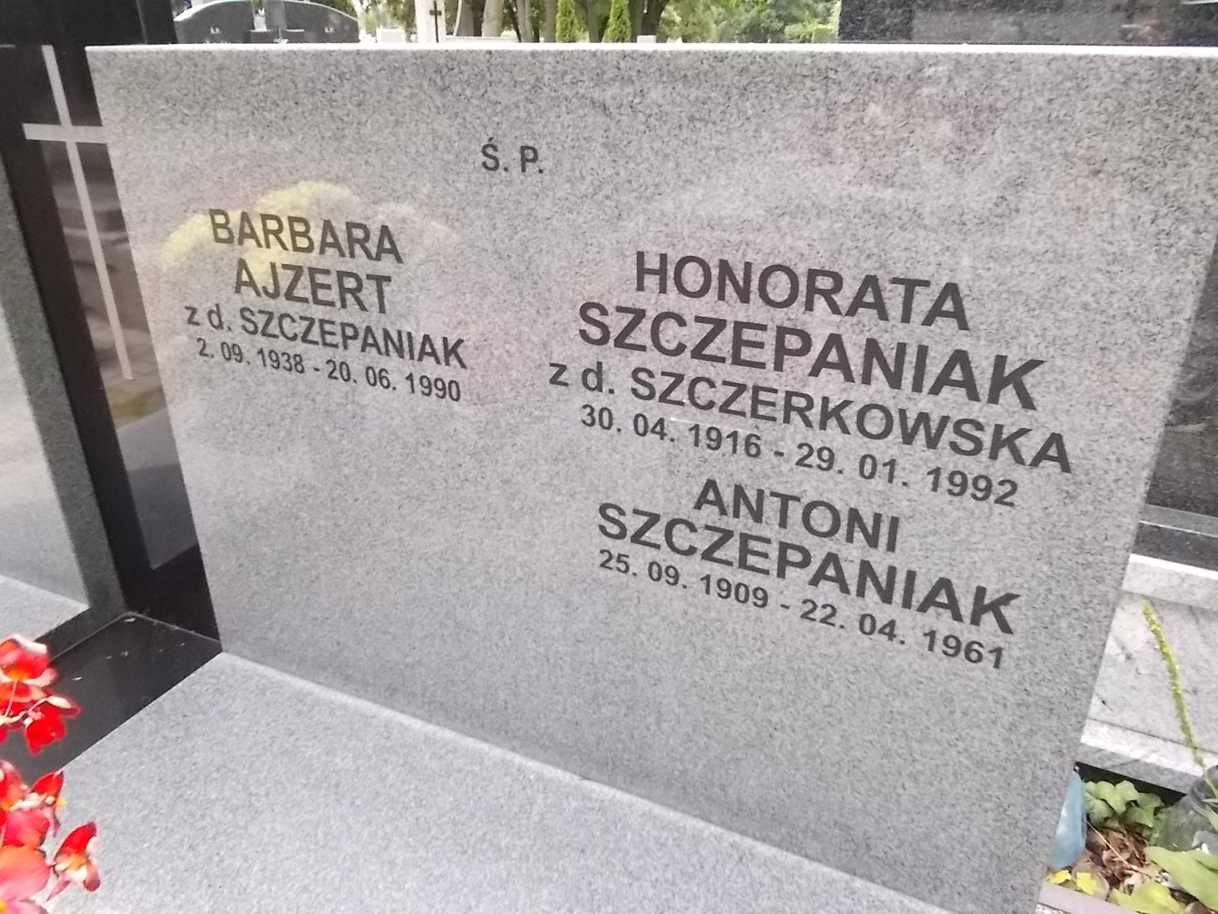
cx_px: 609
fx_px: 915
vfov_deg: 53.1
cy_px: 457
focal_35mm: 26
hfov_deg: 67.3
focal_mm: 4.6
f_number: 8
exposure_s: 1/80
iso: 400
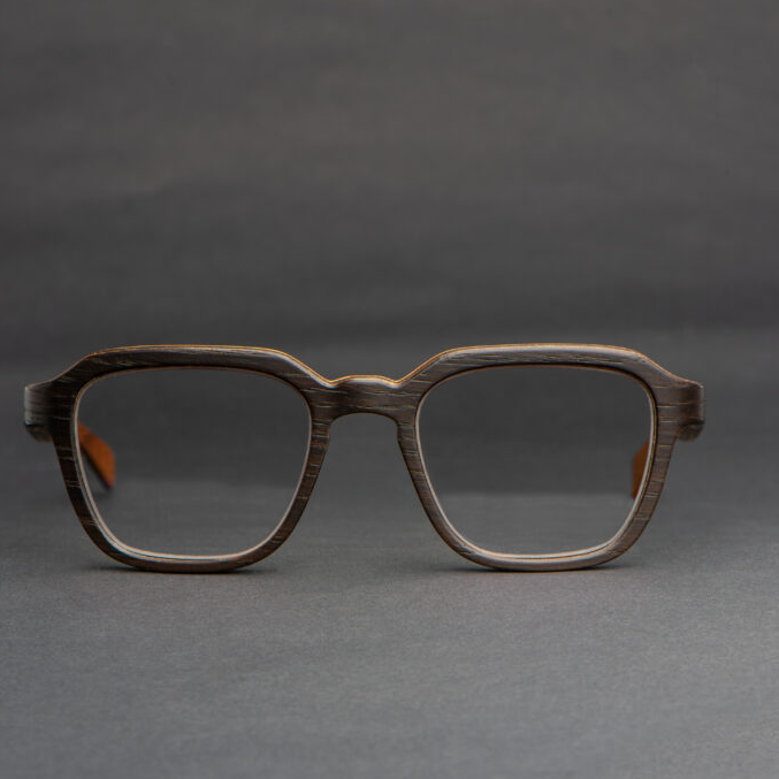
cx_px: 366
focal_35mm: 135
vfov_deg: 12.9
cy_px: 387
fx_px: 3437
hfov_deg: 12.9
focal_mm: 105
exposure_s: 1/160
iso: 64
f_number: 13
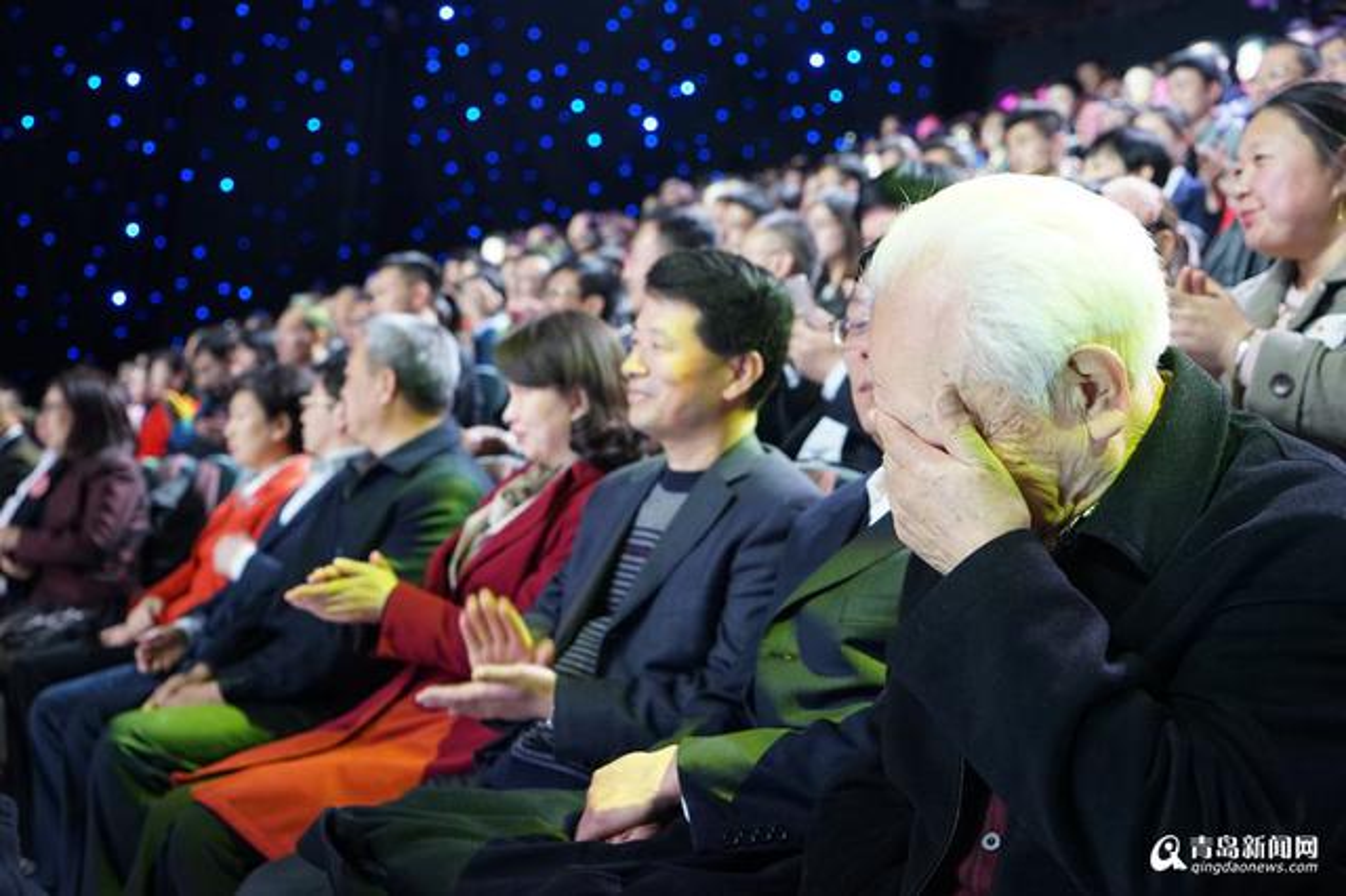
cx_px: 673
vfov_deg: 33.4
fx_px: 1495
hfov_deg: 48.5
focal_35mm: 40
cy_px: 448
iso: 1600
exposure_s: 1/60
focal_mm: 40
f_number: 4
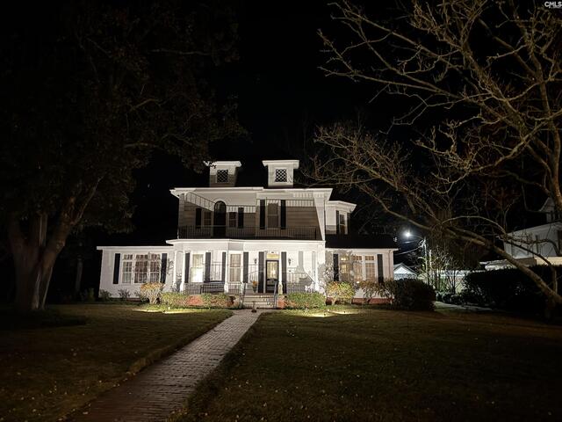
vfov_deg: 56.8
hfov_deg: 71.6
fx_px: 390
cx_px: 281
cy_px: 211
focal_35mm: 24
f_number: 1.78
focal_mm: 6.76
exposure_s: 1/9
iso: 1250
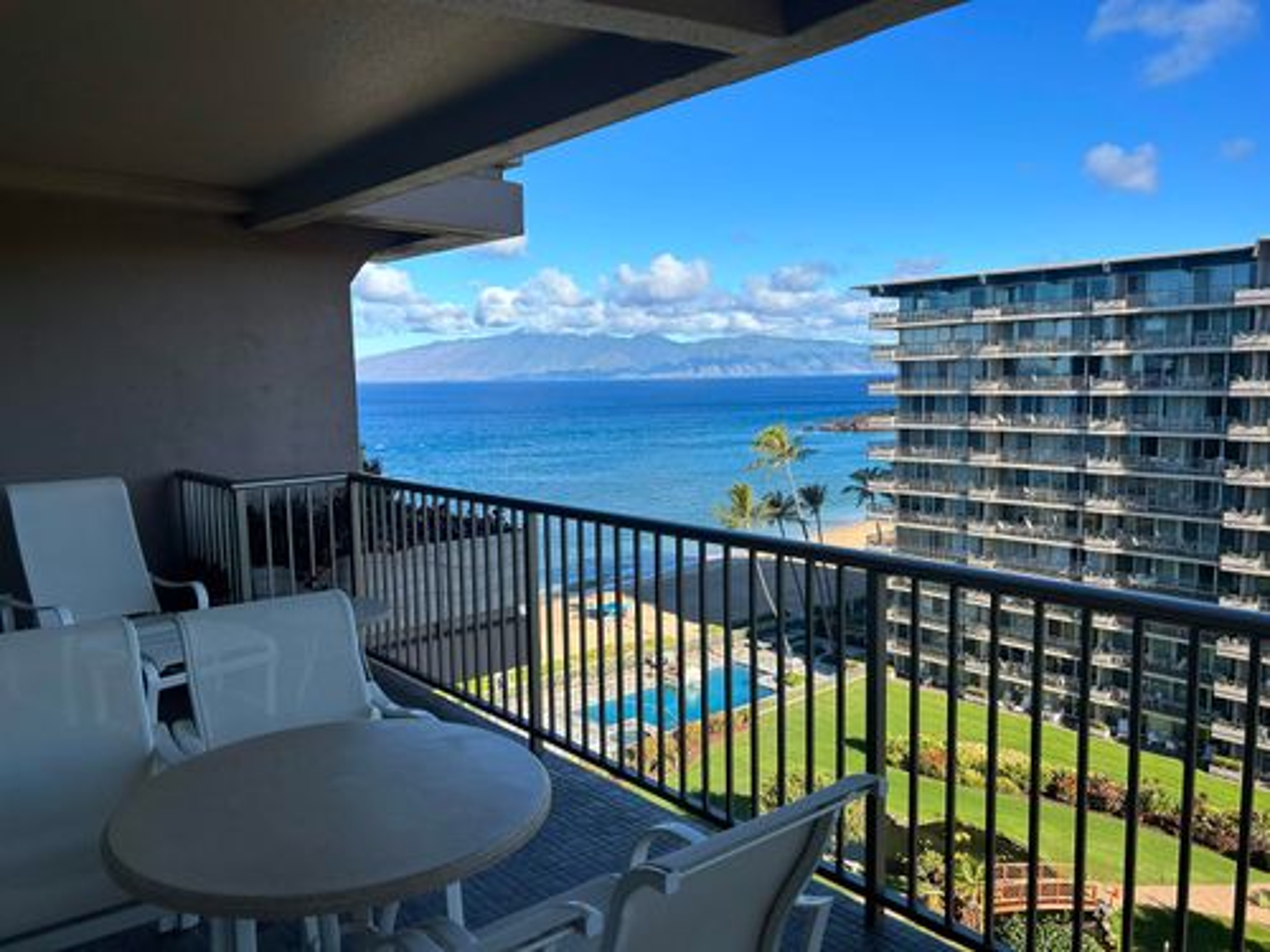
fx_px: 954
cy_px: 476
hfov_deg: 67.3
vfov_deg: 53.1
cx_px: 635
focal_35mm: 26
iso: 50
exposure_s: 1/2404
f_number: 1.5
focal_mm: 5.7
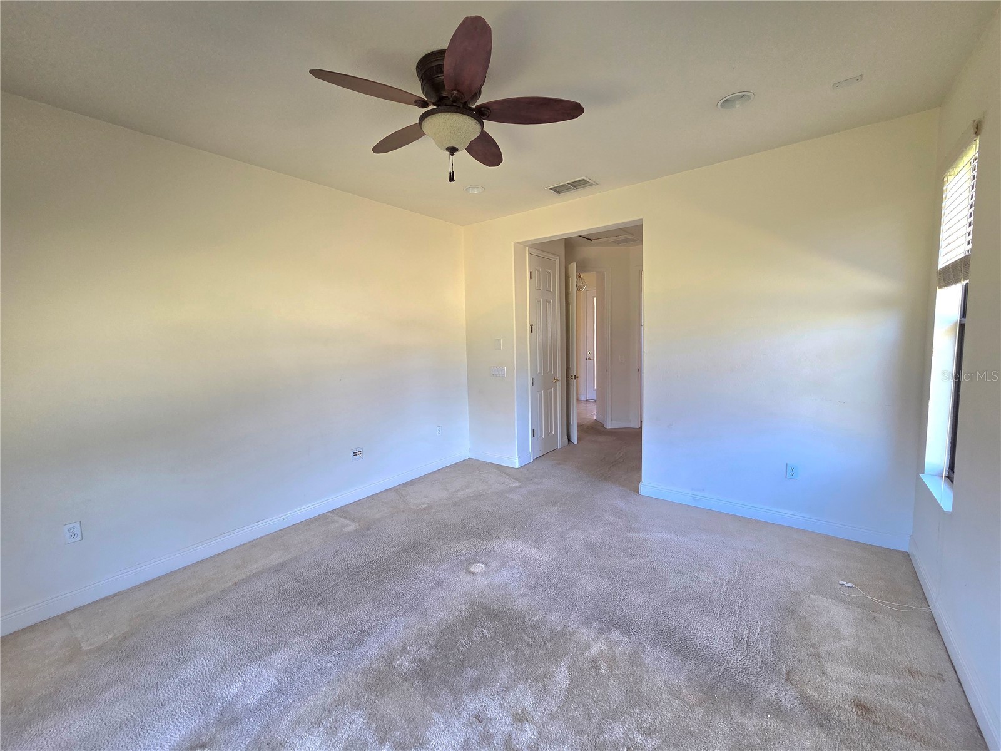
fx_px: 376
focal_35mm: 13
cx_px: 500
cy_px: 376
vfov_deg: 89.9
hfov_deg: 106.2
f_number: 2.2
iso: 250
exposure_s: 1/120
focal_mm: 2.2
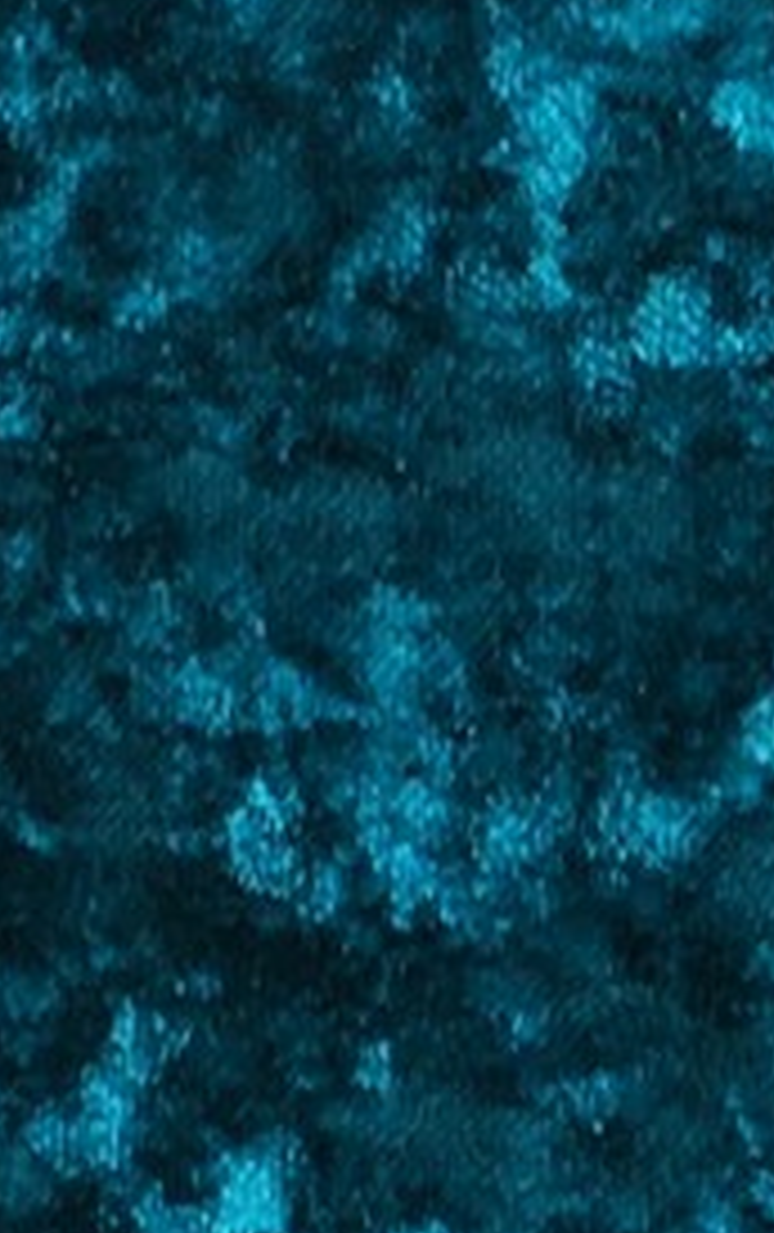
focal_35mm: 224
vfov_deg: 9.3
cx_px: 1881
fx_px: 7536
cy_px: 1125
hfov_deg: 5.7
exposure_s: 1/118
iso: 25
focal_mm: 4.15
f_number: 2.2
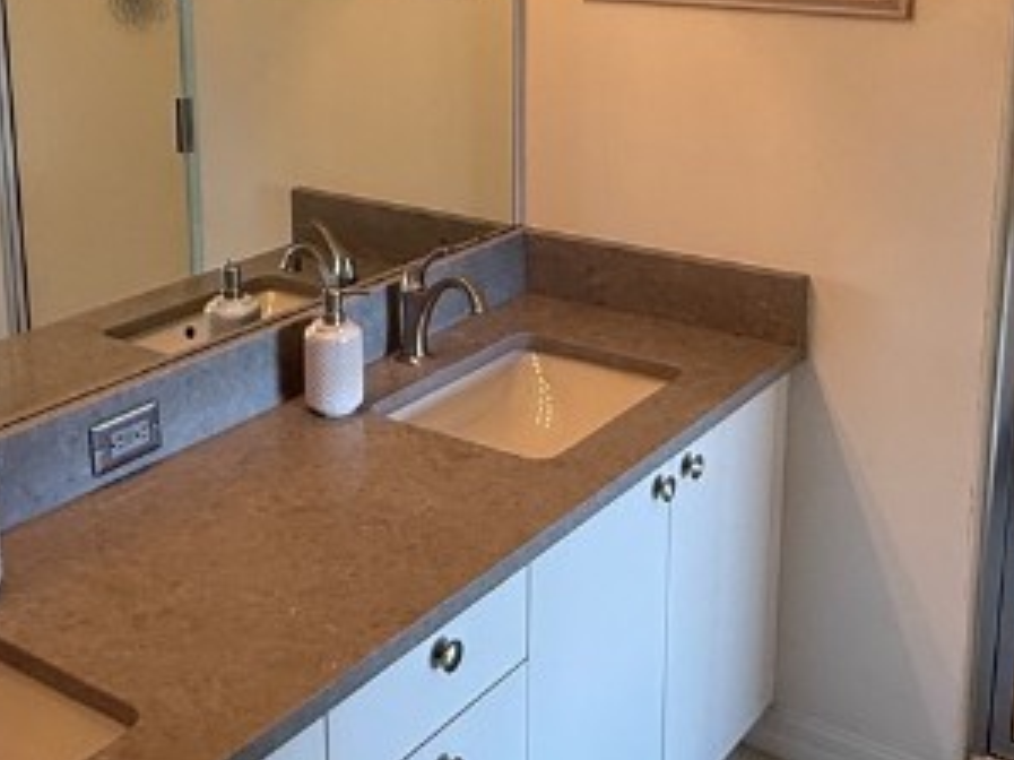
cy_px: 166
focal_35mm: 48
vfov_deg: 29.6
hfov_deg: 39.6
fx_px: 1405
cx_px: 465
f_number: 2.2
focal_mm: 2.22
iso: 200
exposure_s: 1/120
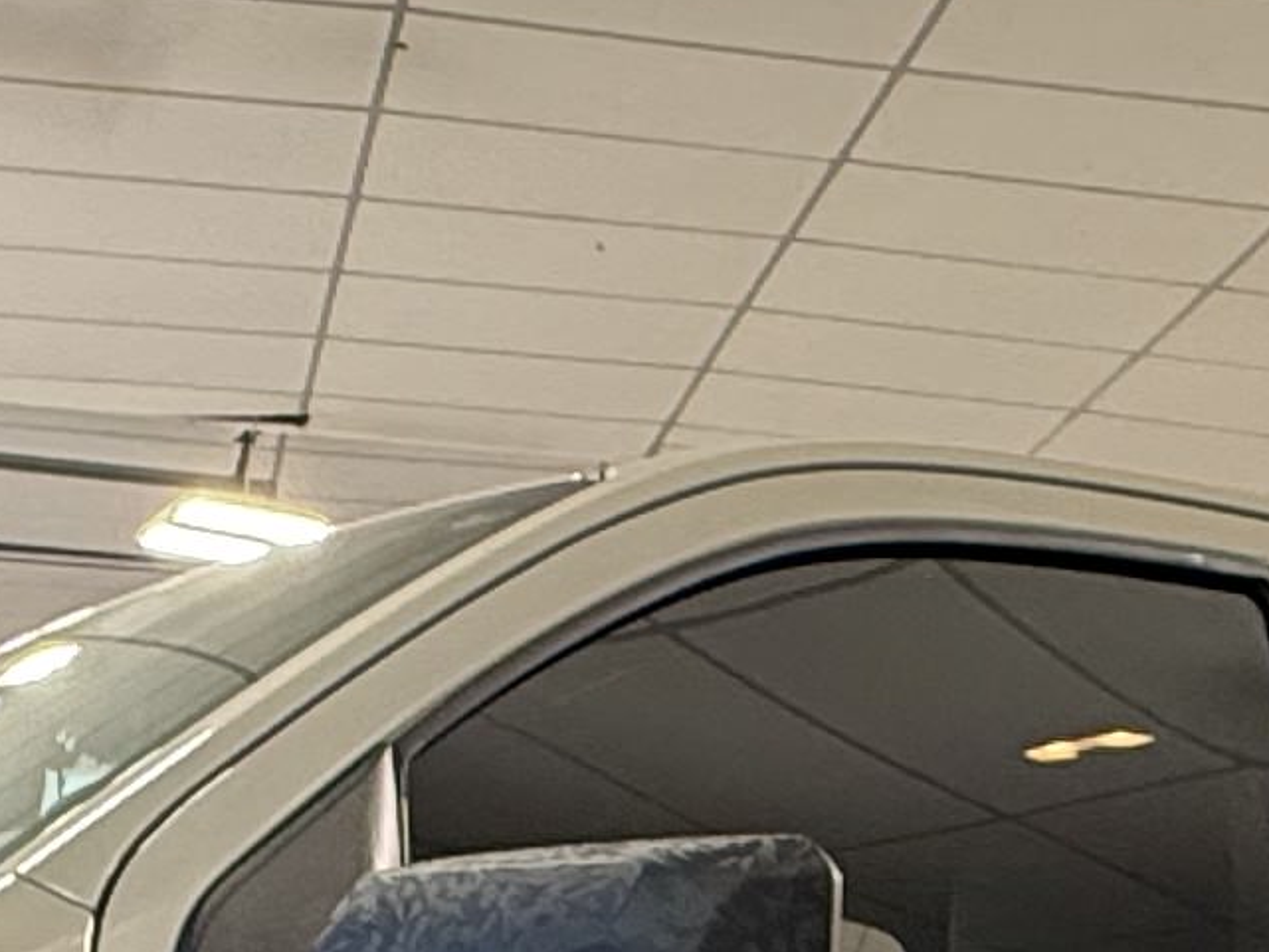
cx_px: 368
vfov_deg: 13.6
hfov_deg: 22.1
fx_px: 3227
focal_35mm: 88
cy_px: 2050
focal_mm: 2.22
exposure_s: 1/60
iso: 400
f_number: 2.2
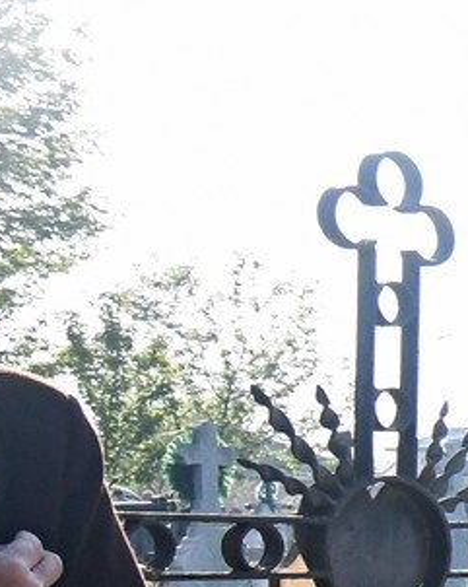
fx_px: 971
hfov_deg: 23.8
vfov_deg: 33.3
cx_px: 612
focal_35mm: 56
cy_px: 200
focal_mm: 10
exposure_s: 1/2000
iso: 800
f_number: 4.5
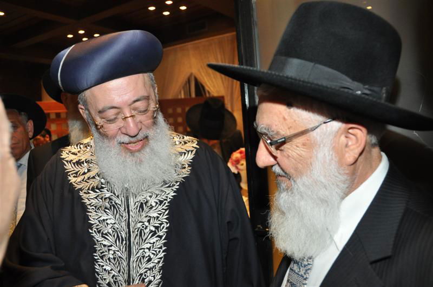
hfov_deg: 62.0
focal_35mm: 30
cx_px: 216
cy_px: 144
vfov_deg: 43.5
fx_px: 360
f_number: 4
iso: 800
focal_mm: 20
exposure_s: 1/60
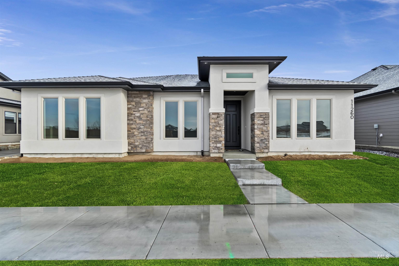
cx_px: 200
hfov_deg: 100.4
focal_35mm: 15
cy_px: 133
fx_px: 166
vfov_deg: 77.3
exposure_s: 1/40
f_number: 11
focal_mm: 10
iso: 320
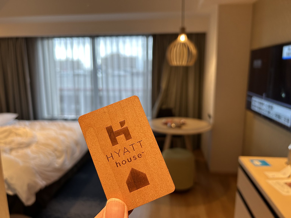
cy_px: 109
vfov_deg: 53.1
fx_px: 219
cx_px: 146
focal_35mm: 26
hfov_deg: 67.3
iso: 100
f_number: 1.5
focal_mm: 5.7
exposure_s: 1/120
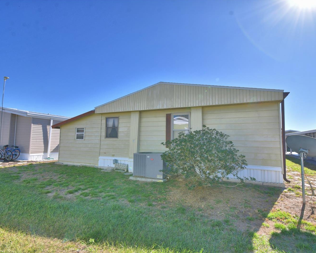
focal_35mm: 17
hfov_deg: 89.4
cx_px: 173
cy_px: 126
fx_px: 159
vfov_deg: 77.0
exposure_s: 1/250
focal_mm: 10
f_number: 10
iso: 100
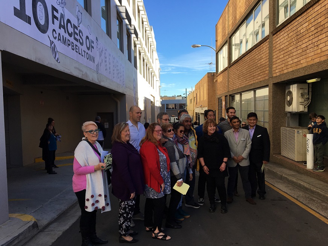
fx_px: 275
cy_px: 123
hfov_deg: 61.7
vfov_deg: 48.2
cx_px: 164
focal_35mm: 29
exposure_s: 1/557
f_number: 2.2
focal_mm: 4.15
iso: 25
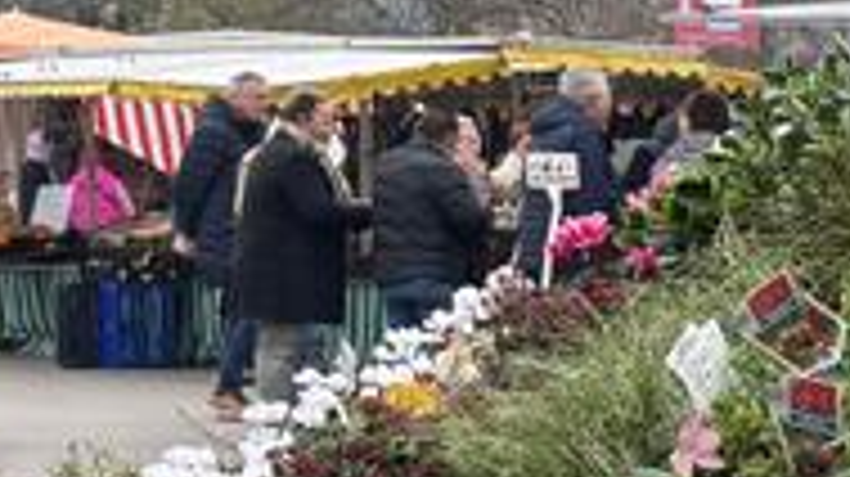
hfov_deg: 11.8
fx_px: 3243
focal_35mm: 144
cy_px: 428
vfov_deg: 8.4
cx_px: 2114
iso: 40
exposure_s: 1/246
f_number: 1.6
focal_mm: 5.96
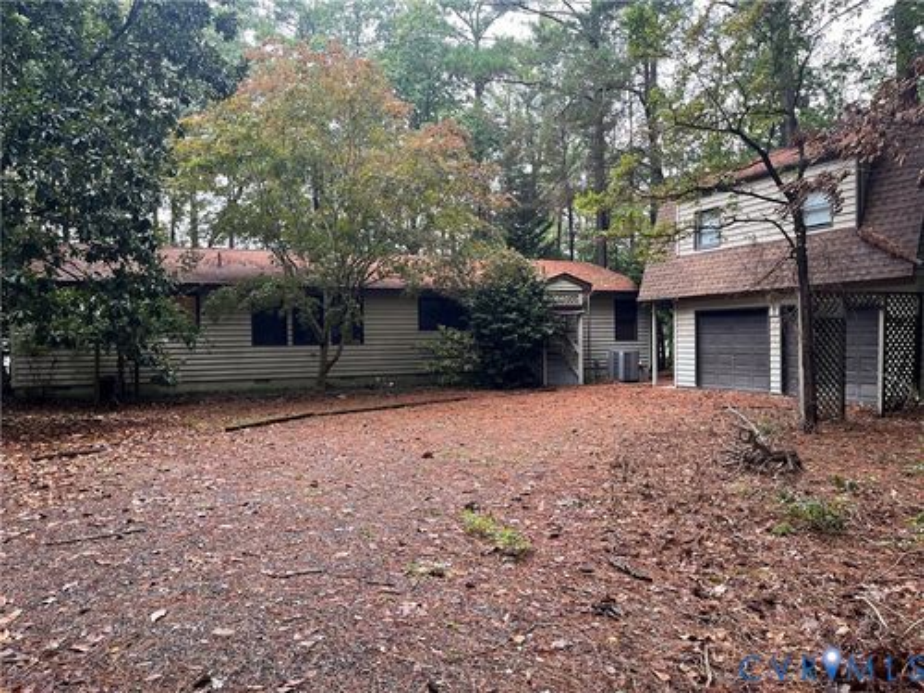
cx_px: 462
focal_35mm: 26
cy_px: 346
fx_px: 694
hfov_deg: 67.3
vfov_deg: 53.1
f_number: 1.6
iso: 125
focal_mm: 5.1
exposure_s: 1/95
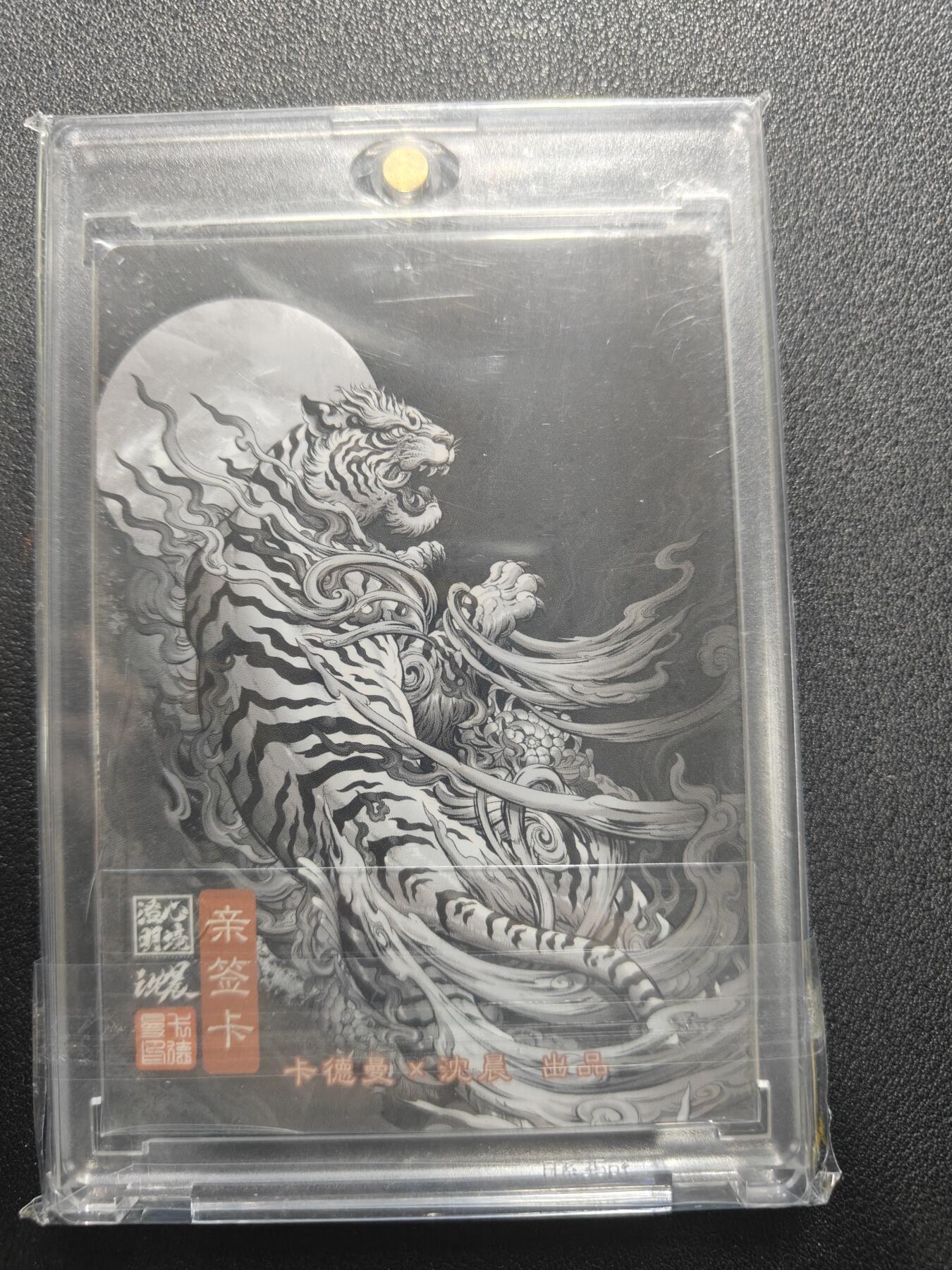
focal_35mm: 24
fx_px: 880
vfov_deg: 71.6
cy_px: 635
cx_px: 476
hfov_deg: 56.8
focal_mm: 5.59
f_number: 1.8
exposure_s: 1/38
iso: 250
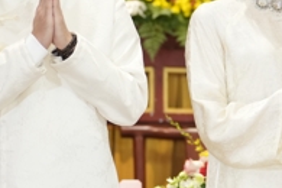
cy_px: 76
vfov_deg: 4.9
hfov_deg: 7.2
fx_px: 2217
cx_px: 325
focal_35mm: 283
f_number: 2.8
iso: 1600
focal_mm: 85
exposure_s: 1/200
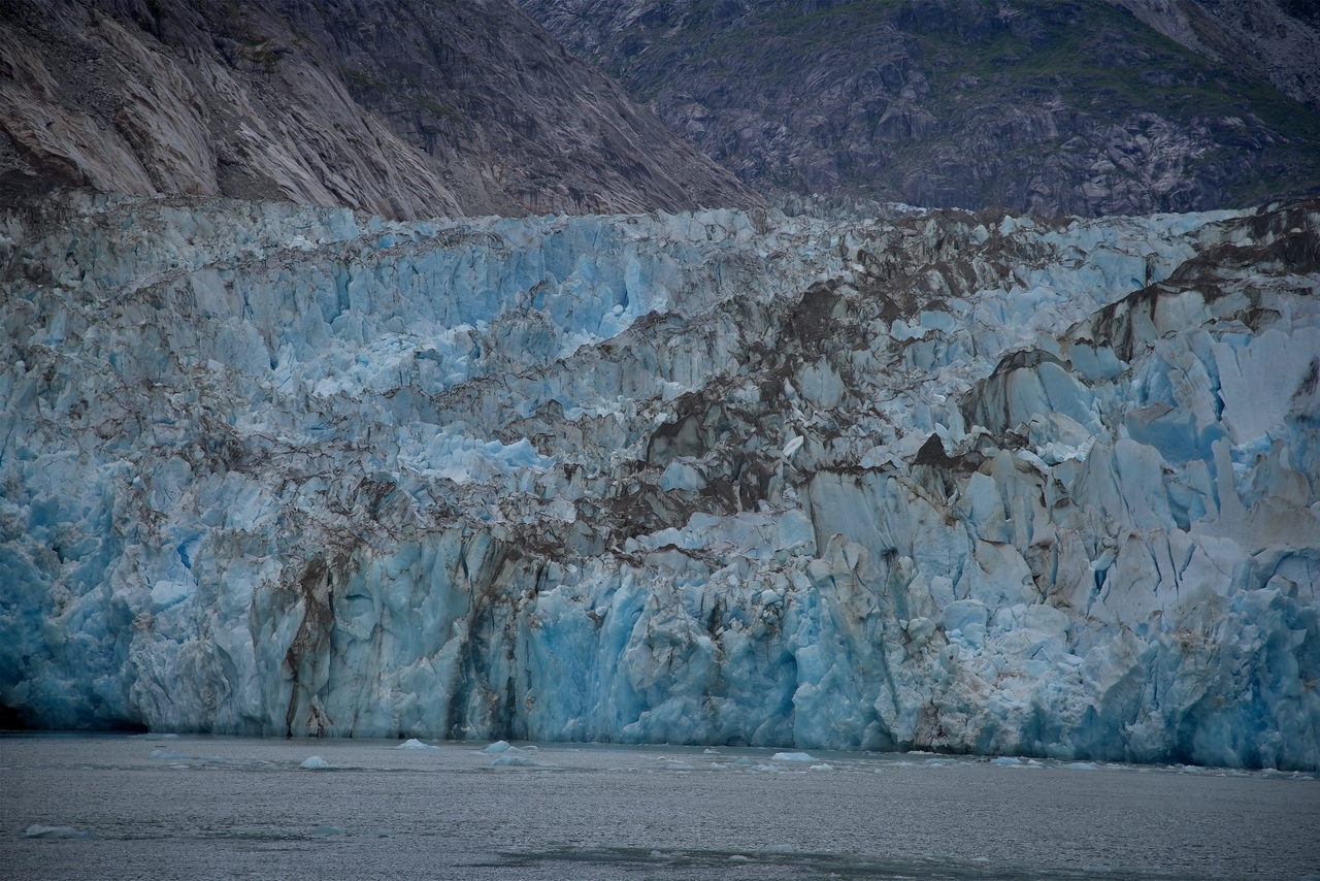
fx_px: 4401
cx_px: 660
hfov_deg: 17.1
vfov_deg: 11.4
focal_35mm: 120
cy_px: 440
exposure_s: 1/250
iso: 100
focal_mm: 120
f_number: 5
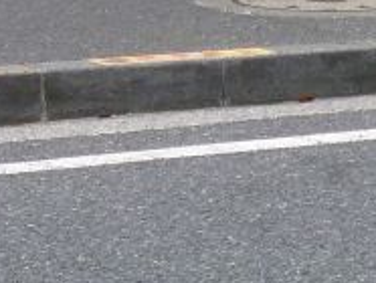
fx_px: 2632
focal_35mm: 242
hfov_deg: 8.0
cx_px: 558
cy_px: -489
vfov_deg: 5.8
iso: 100
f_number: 3.4
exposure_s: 1/500
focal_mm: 7.9
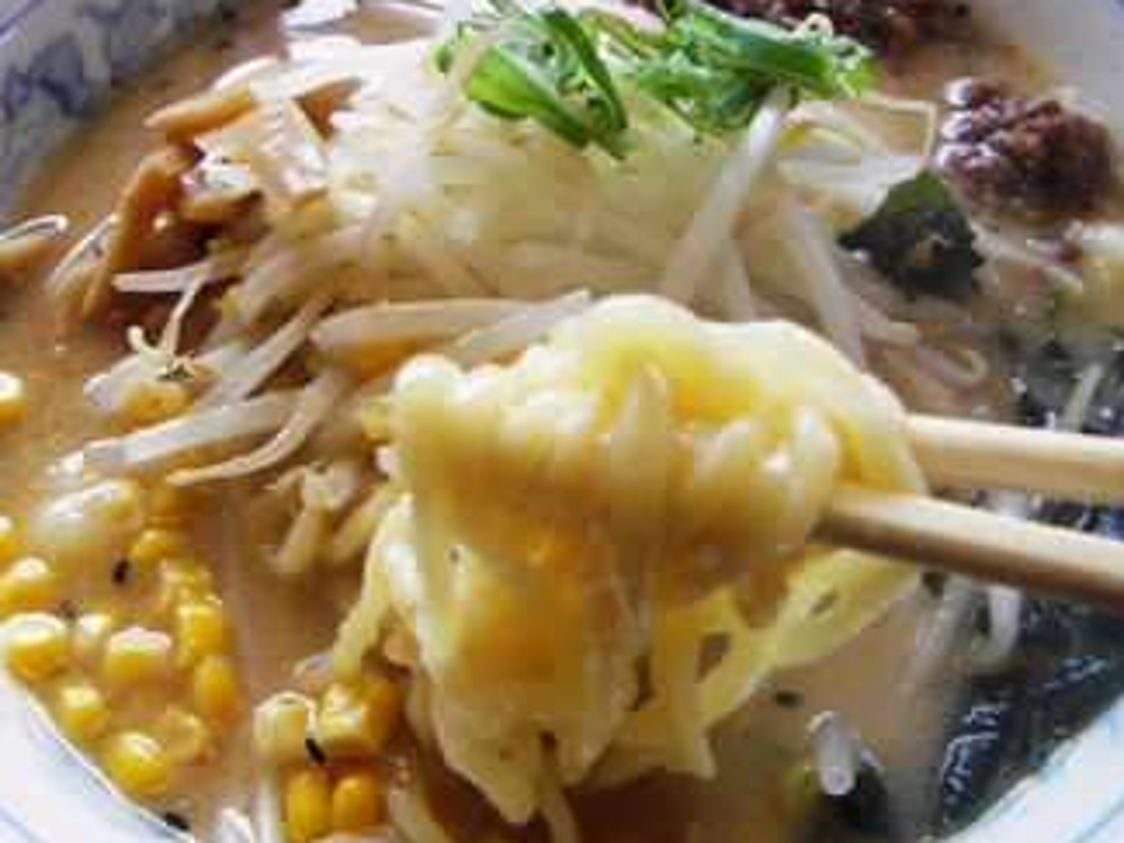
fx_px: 1461
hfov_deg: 42.1
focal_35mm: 45
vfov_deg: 32.2
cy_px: 378
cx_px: 583
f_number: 3.3
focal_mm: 6.3
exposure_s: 1/40
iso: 50
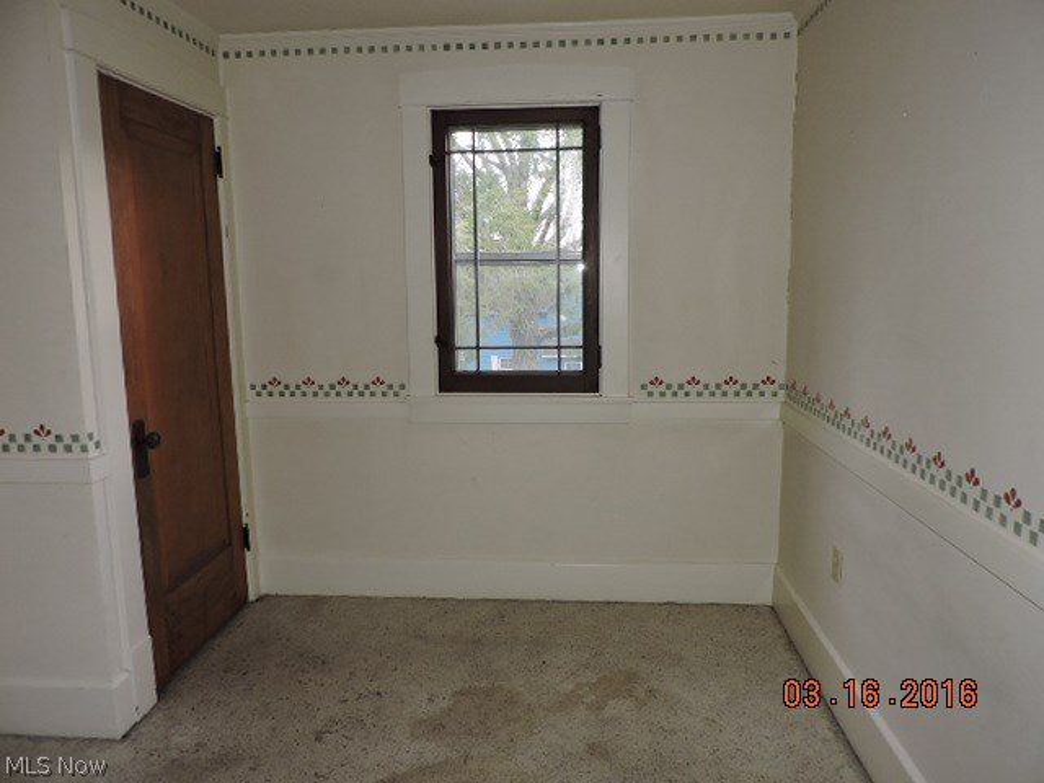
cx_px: 522
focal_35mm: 24
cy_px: 392
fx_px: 724
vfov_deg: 56.8
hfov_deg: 71.6
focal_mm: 4.3
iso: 200
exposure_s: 1/30
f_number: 3
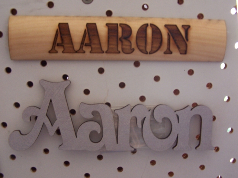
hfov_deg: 39.7
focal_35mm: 48
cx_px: 119
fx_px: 330
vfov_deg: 30.3
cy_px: 89
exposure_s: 1/8
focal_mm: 8
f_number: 3.2
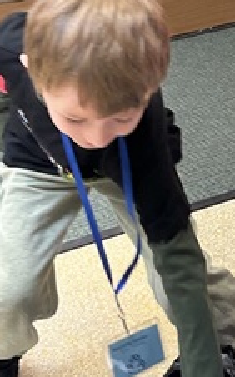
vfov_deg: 16.7
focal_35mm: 125
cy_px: 123
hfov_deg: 10.1
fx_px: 1283
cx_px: 372
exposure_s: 1/60
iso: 64
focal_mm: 5.7
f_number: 1.5
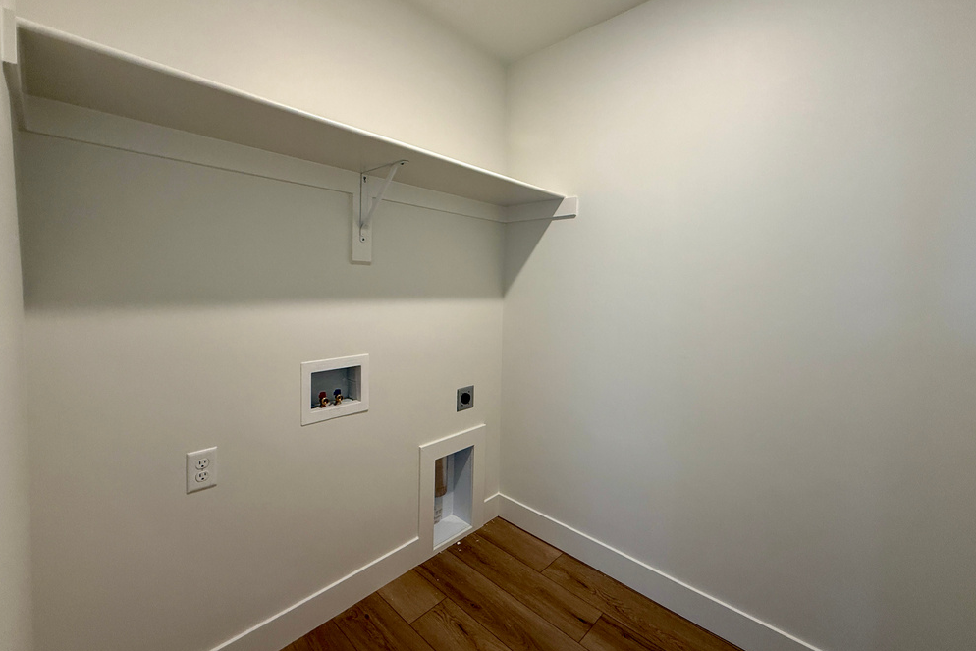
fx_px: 407
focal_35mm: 15
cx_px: 496
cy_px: 301
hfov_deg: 100.4
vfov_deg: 77.2
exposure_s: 1/120
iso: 200
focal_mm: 2.22
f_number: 2.2
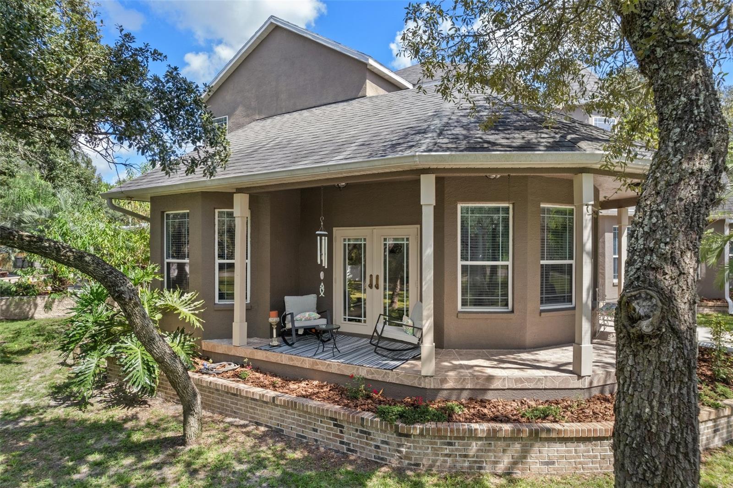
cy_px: 244
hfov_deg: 78.6
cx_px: 366
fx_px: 448
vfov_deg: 57.2
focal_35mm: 22
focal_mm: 8.38
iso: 100
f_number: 2.8
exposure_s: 1/250
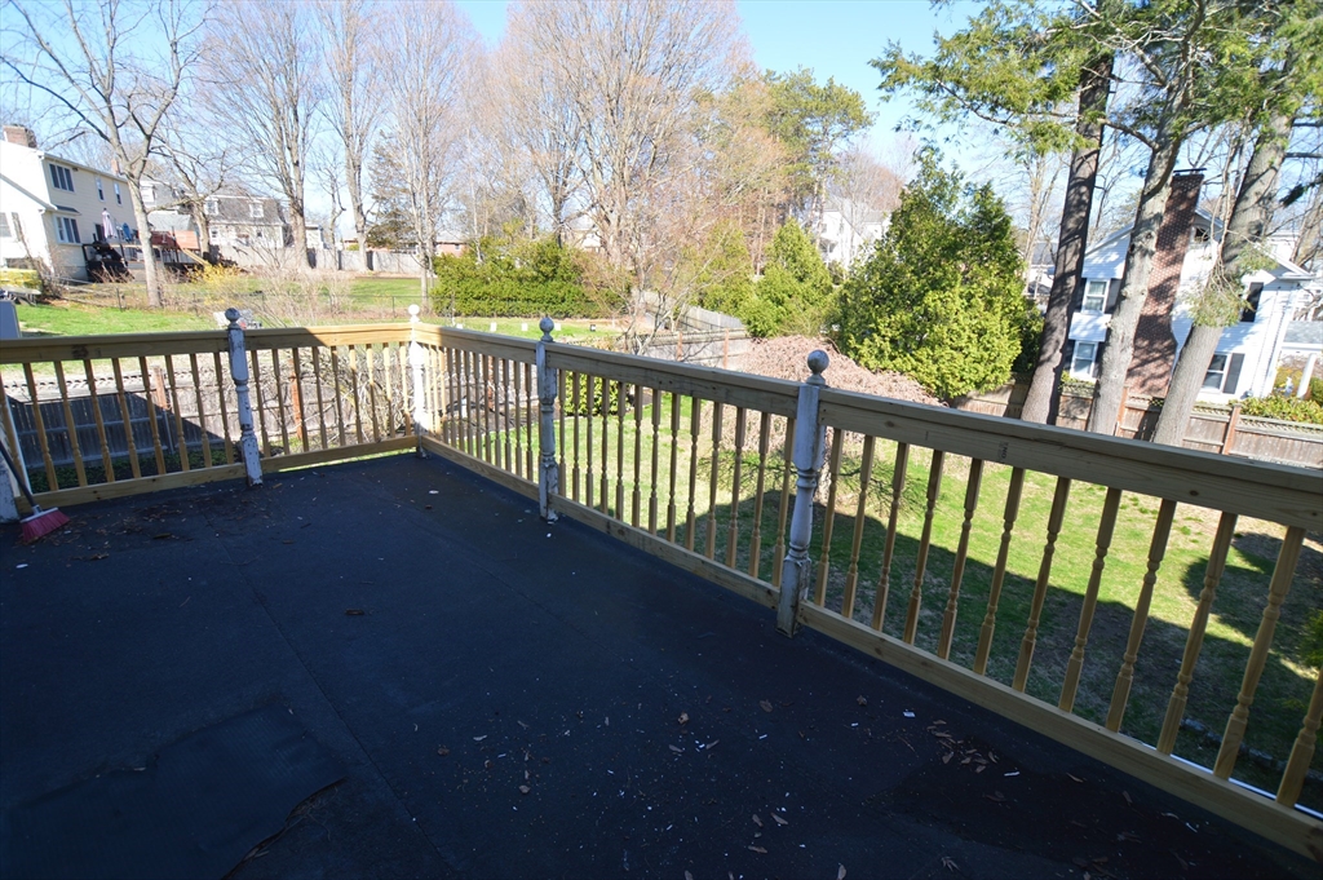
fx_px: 606
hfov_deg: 95.0
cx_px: 662
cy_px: 440
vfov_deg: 72.0
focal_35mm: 16
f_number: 5.6
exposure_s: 1/125
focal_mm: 11
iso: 100
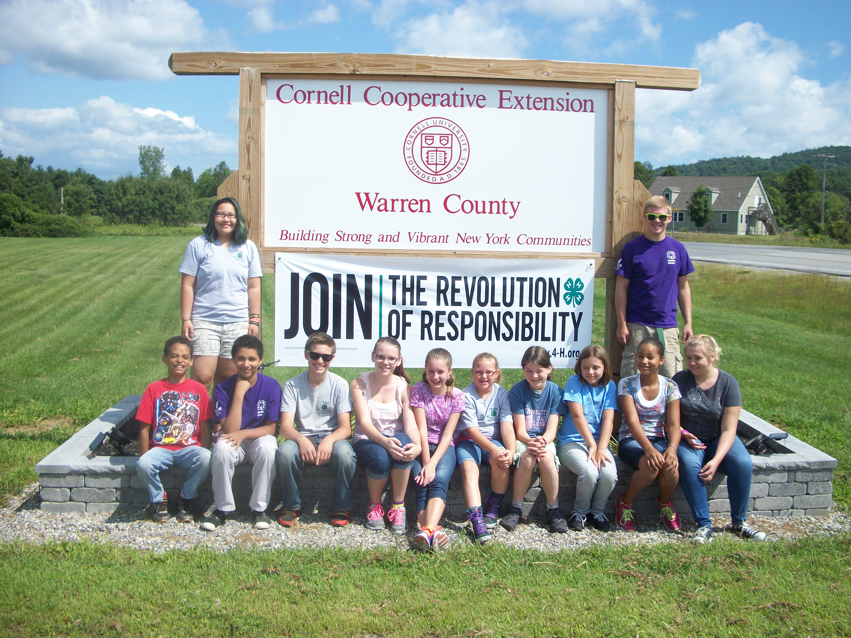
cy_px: 319
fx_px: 860
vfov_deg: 40.7
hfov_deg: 52.6
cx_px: 426
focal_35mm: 35
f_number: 8.8
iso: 80
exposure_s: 1/160
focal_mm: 6.3
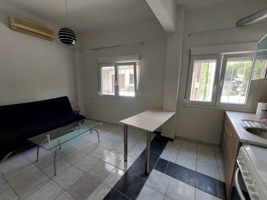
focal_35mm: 13
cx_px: 134
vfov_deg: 89.9
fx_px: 100
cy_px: 100
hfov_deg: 106.2
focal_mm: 1.74
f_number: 2.2
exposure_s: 1/50
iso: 125
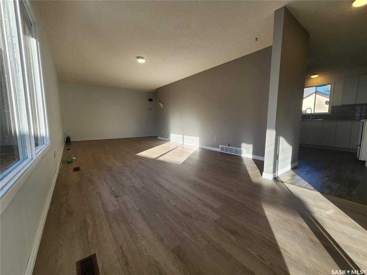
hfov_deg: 106.2
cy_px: 138
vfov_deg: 89.9
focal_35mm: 13
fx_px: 138
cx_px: 184
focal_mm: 2.2
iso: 50
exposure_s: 1/243
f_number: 2.2
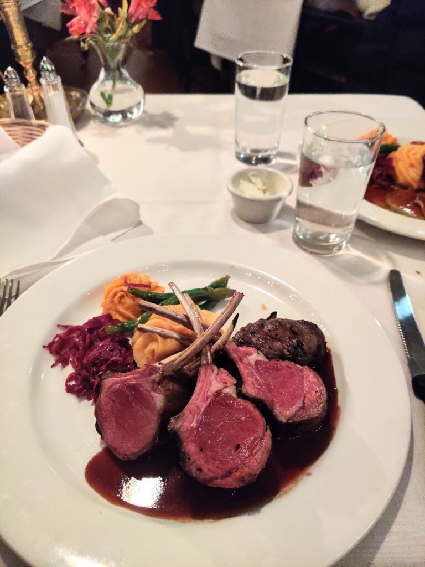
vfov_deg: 65.3
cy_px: 284
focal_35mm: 27
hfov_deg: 51.4
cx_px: 212
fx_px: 442
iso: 1000
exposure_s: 1/17
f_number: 1.65
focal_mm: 4.75
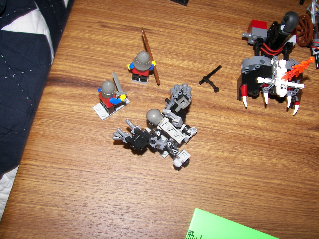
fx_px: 350
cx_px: 160
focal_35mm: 38
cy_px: 120
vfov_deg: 37.7
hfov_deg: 49.0
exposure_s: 1/30
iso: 100
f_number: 2.8
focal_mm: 6.4
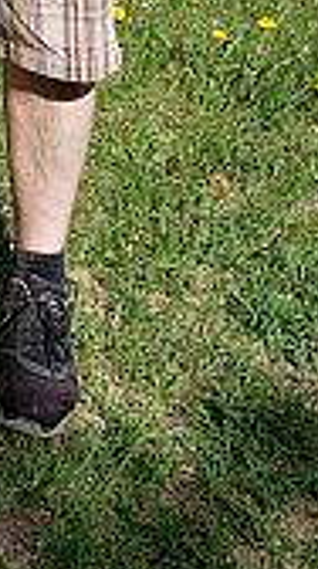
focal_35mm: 90
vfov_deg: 21.4
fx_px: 1355
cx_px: -244
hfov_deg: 12.3
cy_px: -171
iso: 50
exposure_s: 1/1359
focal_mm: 4.3
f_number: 2.4
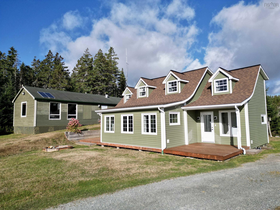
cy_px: 105
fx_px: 194
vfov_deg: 56.8
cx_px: 140
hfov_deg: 71.6
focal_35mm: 24
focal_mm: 6.72
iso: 200
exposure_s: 1/4000
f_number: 1.7
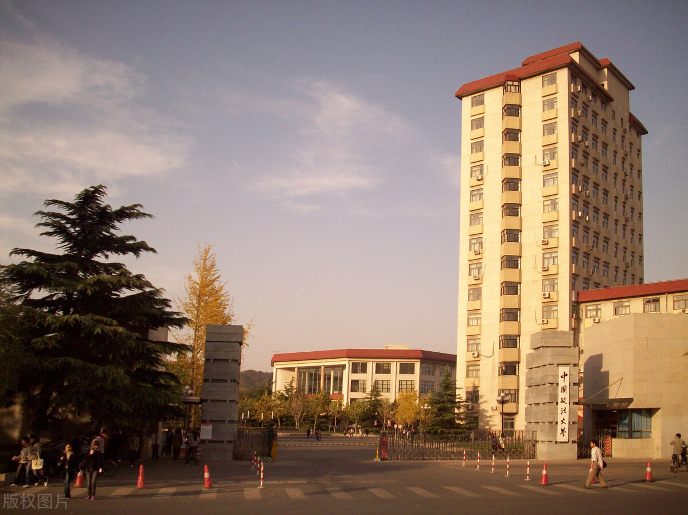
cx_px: 344
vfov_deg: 38.6
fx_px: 735
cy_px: 258
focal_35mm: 37
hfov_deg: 50.2
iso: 100
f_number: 2.8
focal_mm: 6.2
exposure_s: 1/637
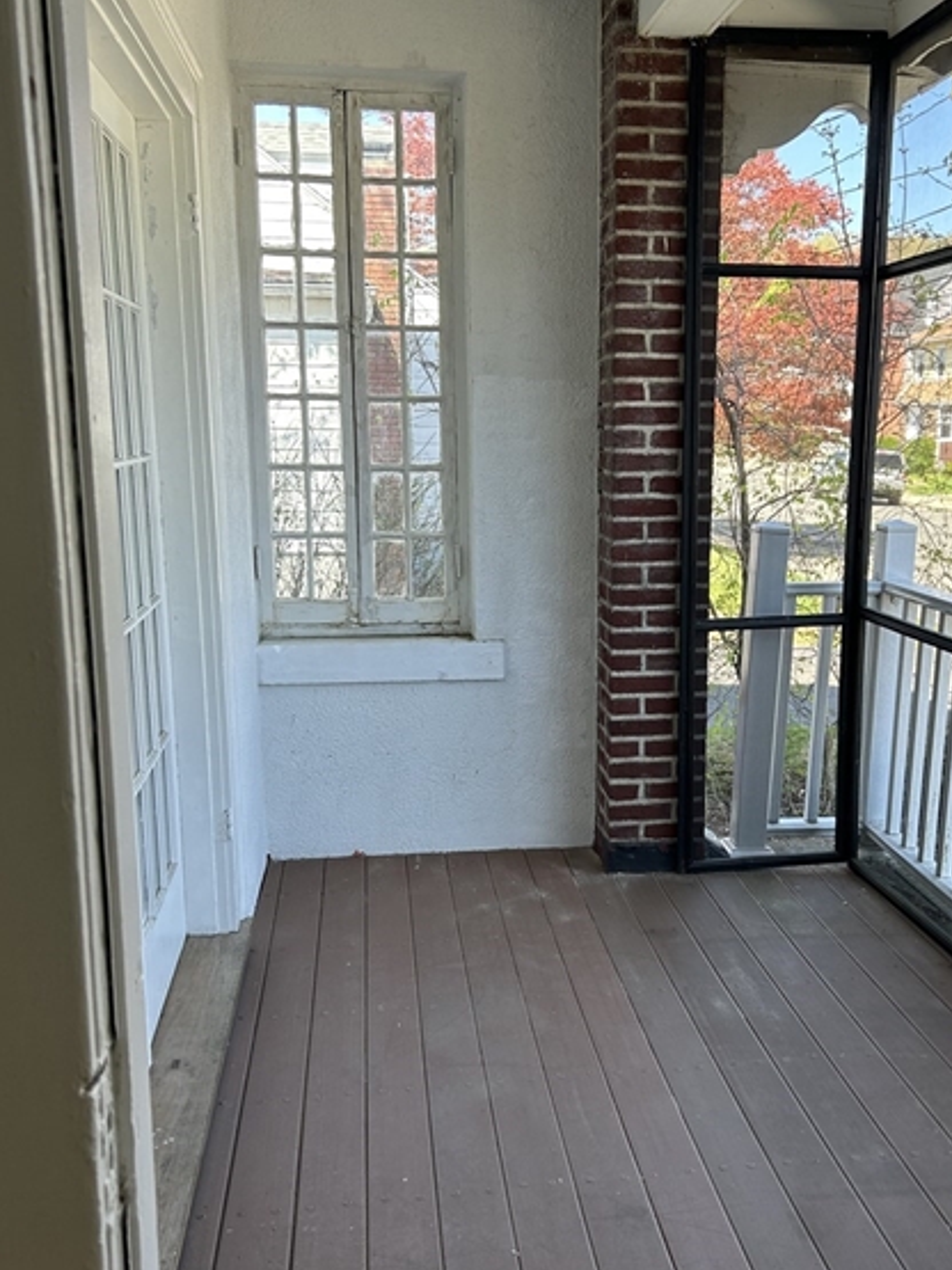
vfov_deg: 51.3
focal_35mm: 36
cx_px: 577
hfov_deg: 39.5
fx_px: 1321
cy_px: 673
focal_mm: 5.7
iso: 40
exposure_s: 1/259
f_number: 1.5
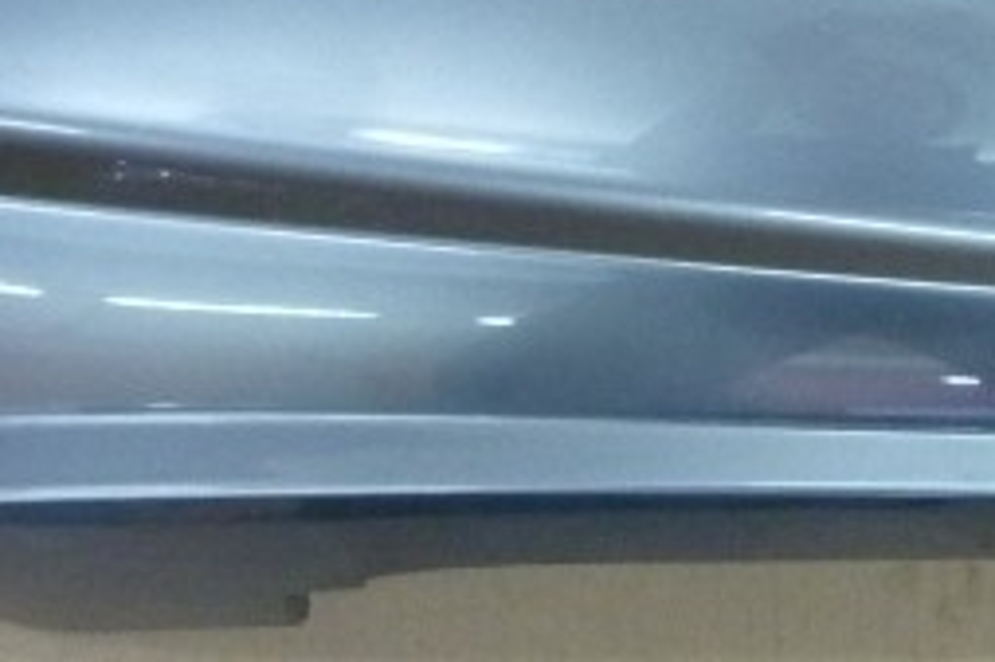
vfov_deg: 12.5
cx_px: 846
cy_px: -12
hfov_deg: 18.7
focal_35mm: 108
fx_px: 2983
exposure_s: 1/25
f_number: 2.8
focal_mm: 5.5
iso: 400
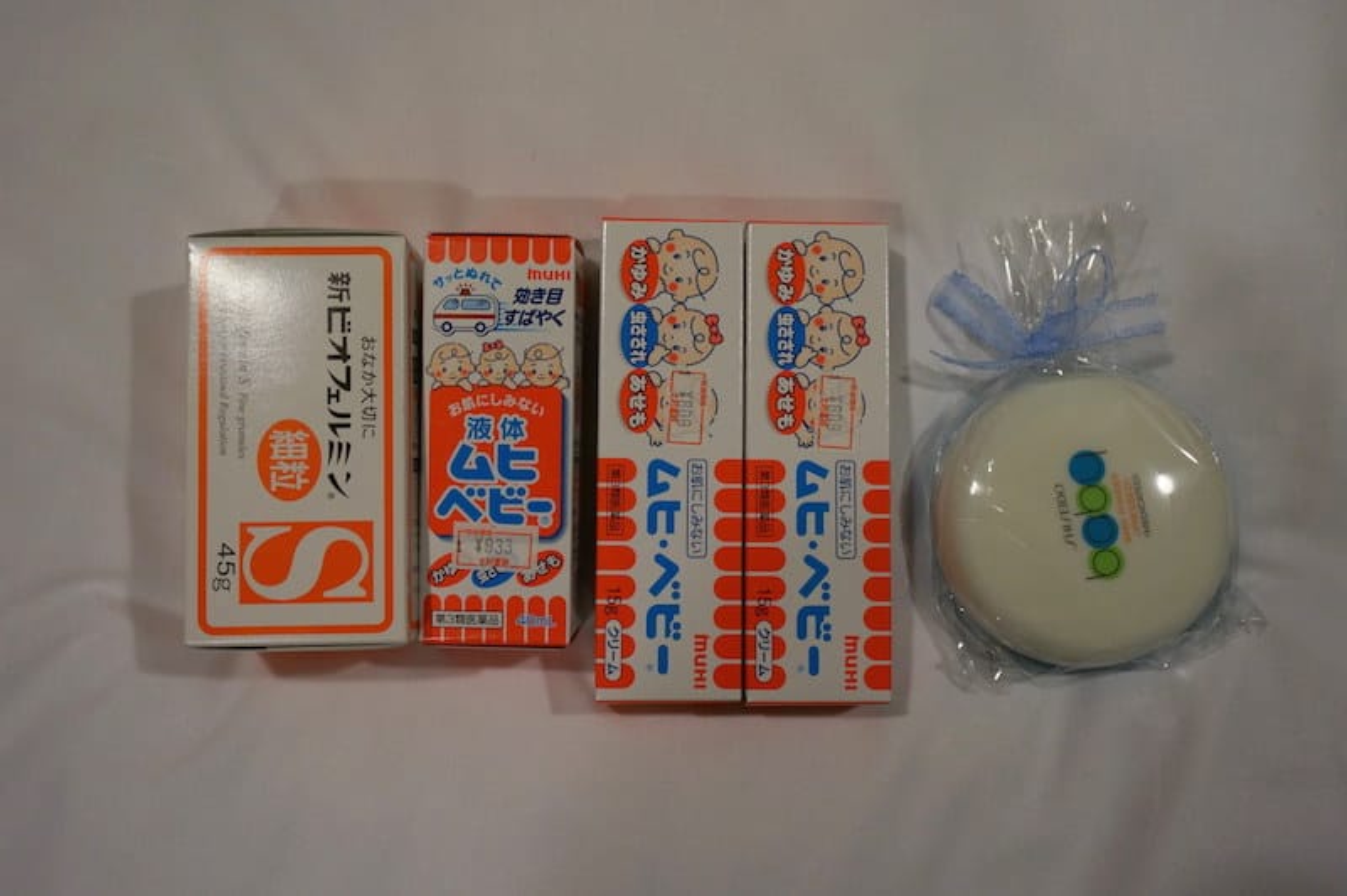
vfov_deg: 35.4
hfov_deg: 51.3
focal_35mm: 38
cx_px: 674
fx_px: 1402
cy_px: 448
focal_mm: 25
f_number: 4.5
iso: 800
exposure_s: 1/60
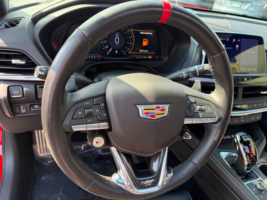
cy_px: 100
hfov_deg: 69.4
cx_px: 137
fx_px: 193
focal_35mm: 25
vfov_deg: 54.9
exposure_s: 1/244
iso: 100
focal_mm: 6.76
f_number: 1.78
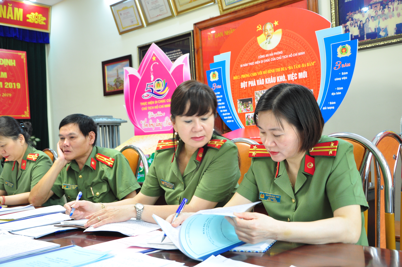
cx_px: 201
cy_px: 134
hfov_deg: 46.4
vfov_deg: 31.8
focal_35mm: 42
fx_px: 468
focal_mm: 28
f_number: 5
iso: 640
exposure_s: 1/20
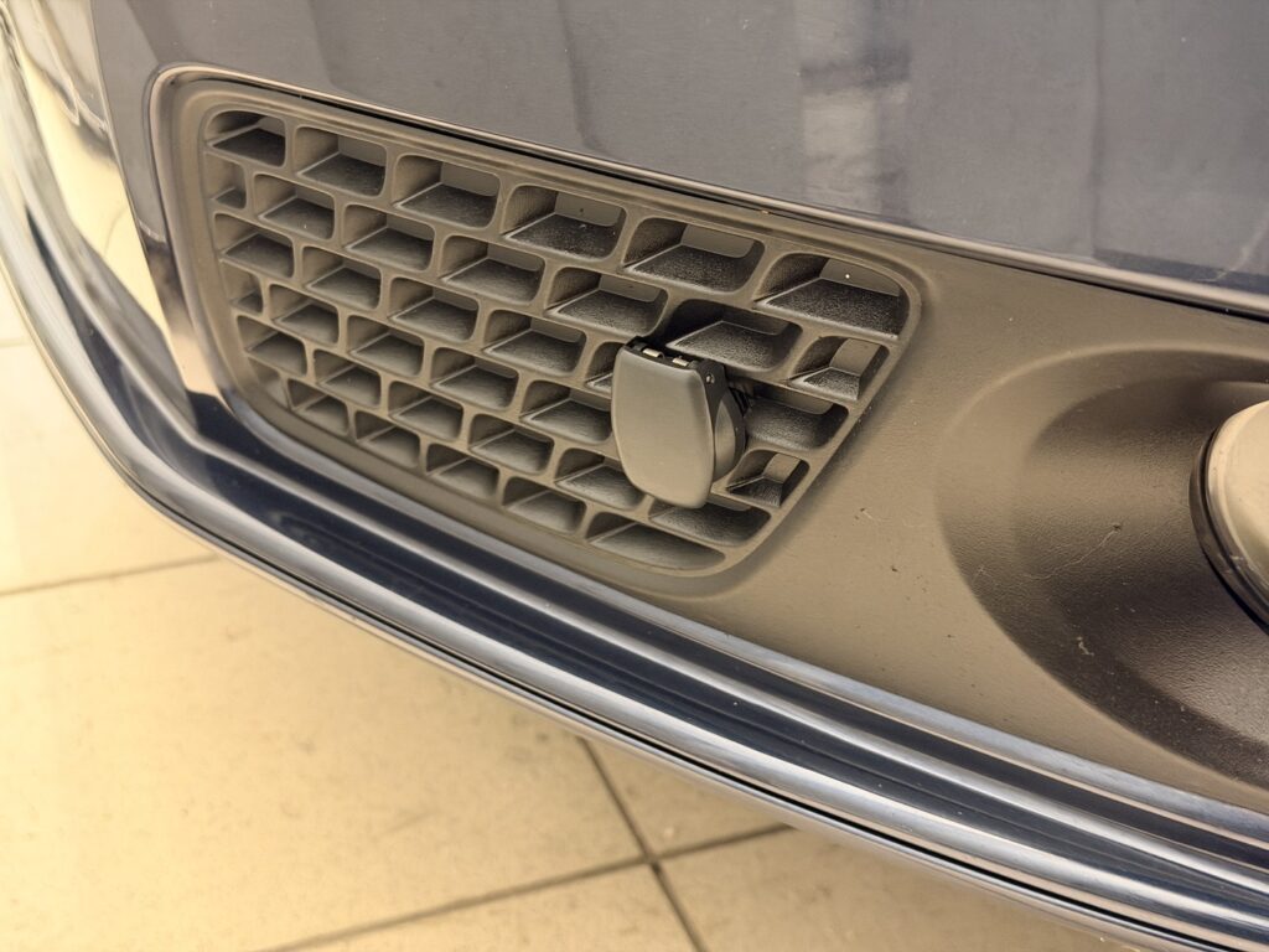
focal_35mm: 48
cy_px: 476
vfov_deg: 30.3
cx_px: 634
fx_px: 1760
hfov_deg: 39.7
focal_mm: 6.76
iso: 400
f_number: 1.78
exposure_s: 1/25
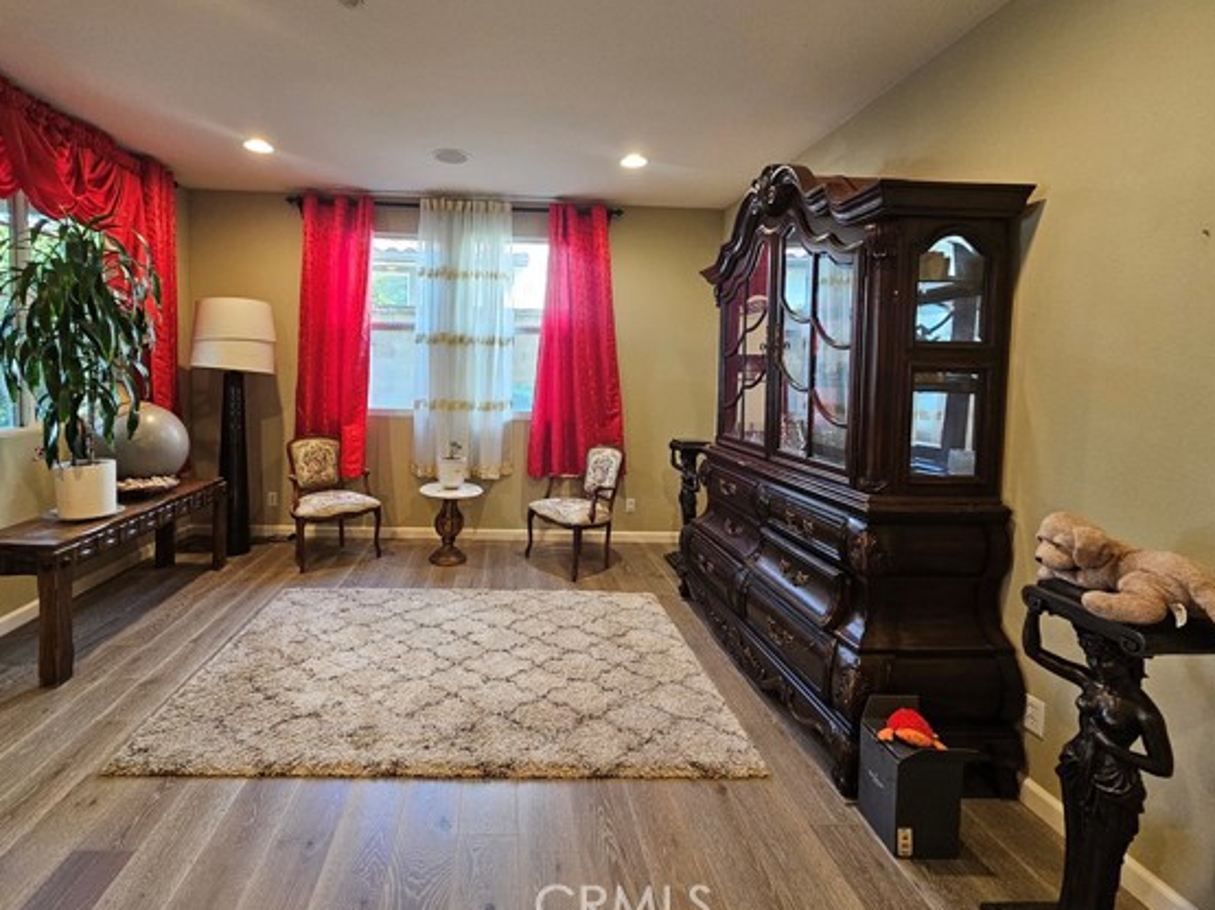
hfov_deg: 97.6
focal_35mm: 15
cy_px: 411
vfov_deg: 81.5
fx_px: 526
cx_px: 528
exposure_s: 1/60
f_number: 2.2
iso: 320
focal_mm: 2.2
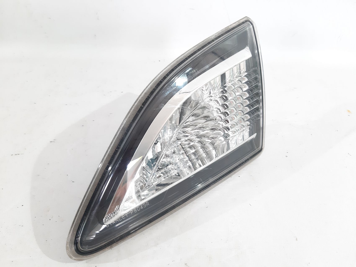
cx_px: 178
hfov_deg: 65.3
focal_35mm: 27
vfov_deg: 51.3
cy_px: 134
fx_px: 278
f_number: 1.7
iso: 160
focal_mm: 3.93
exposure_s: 1/50
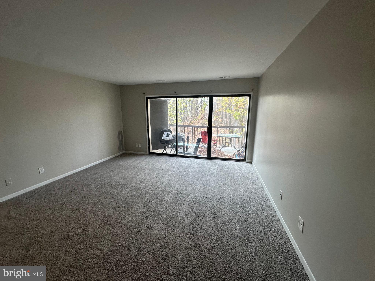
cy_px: 140
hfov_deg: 102.1
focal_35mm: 14
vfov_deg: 85.7
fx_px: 152
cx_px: 188
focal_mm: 2.22
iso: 125
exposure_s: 1/120
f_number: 2.2
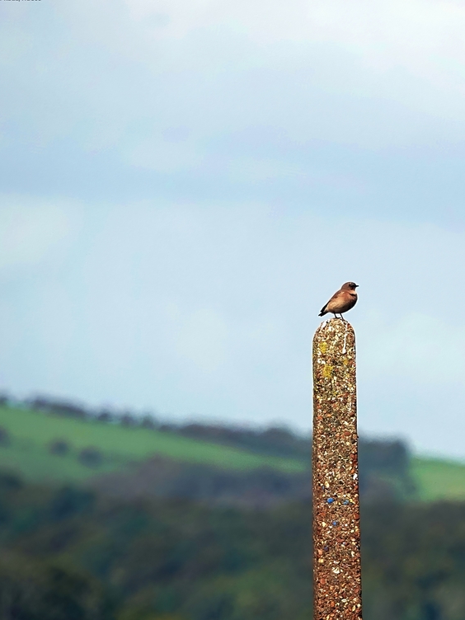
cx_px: 357
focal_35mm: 875
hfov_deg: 1.7
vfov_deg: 2.3
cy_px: 308
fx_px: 15672
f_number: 5.6
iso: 100
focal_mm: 220
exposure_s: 1/1000
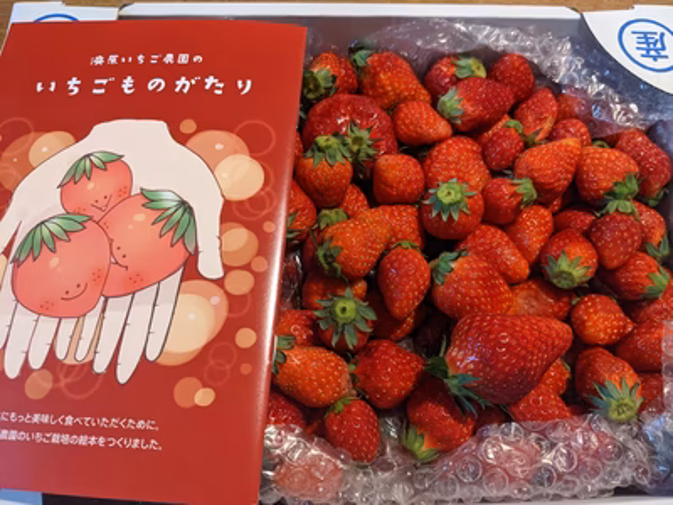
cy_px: 252
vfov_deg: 51.4
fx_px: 525
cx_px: 336
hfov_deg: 65.3
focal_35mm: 27
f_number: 1.73
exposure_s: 1/24
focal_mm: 4.38
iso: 186
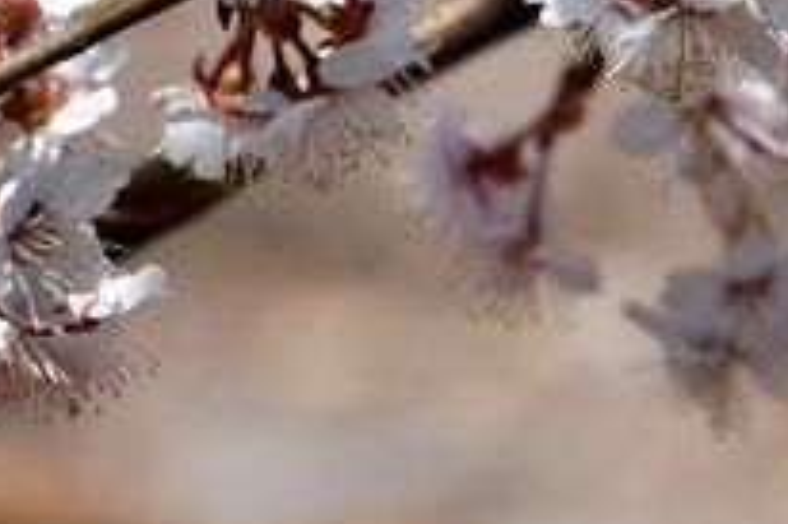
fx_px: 7874
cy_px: 55
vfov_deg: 3.8
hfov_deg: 5.7
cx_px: 784
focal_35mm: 360
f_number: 5.6
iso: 200
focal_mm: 90
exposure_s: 1/2000
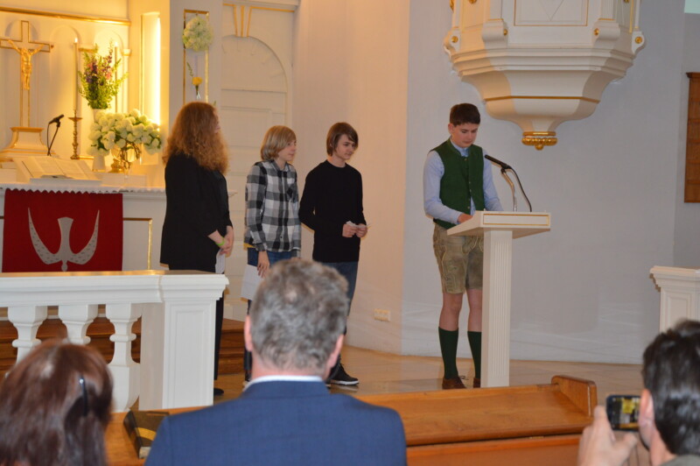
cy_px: 233
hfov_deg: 26.0
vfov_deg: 17.5
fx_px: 1515
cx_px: 350
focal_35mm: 78
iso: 900
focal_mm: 52
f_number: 5
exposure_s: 1/60
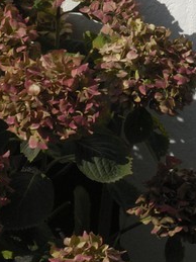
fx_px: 1881
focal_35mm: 249
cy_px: -431
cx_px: 492
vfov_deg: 7.3
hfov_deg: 5.7
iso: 100
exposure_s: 1/160
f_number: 11
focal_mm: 28
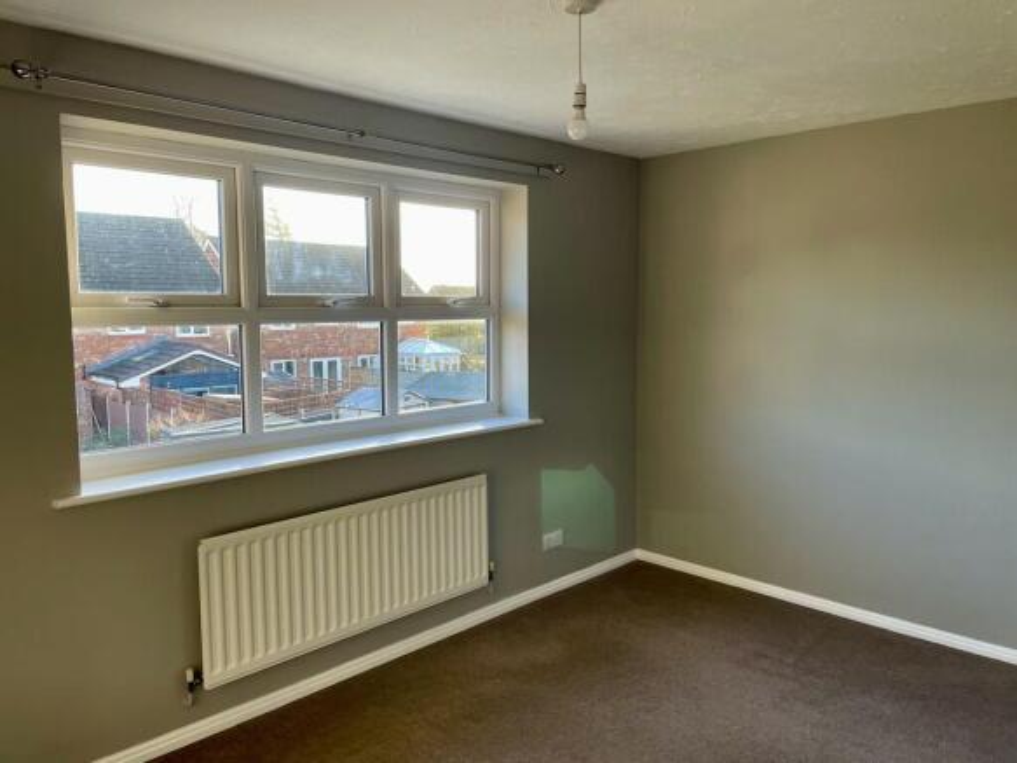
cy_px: 382
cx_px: 508
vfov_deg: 53.0
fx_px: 764
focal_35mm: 26
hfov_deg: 67.3
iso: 80
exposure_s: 1/121
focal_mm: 4.2
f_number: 1.6
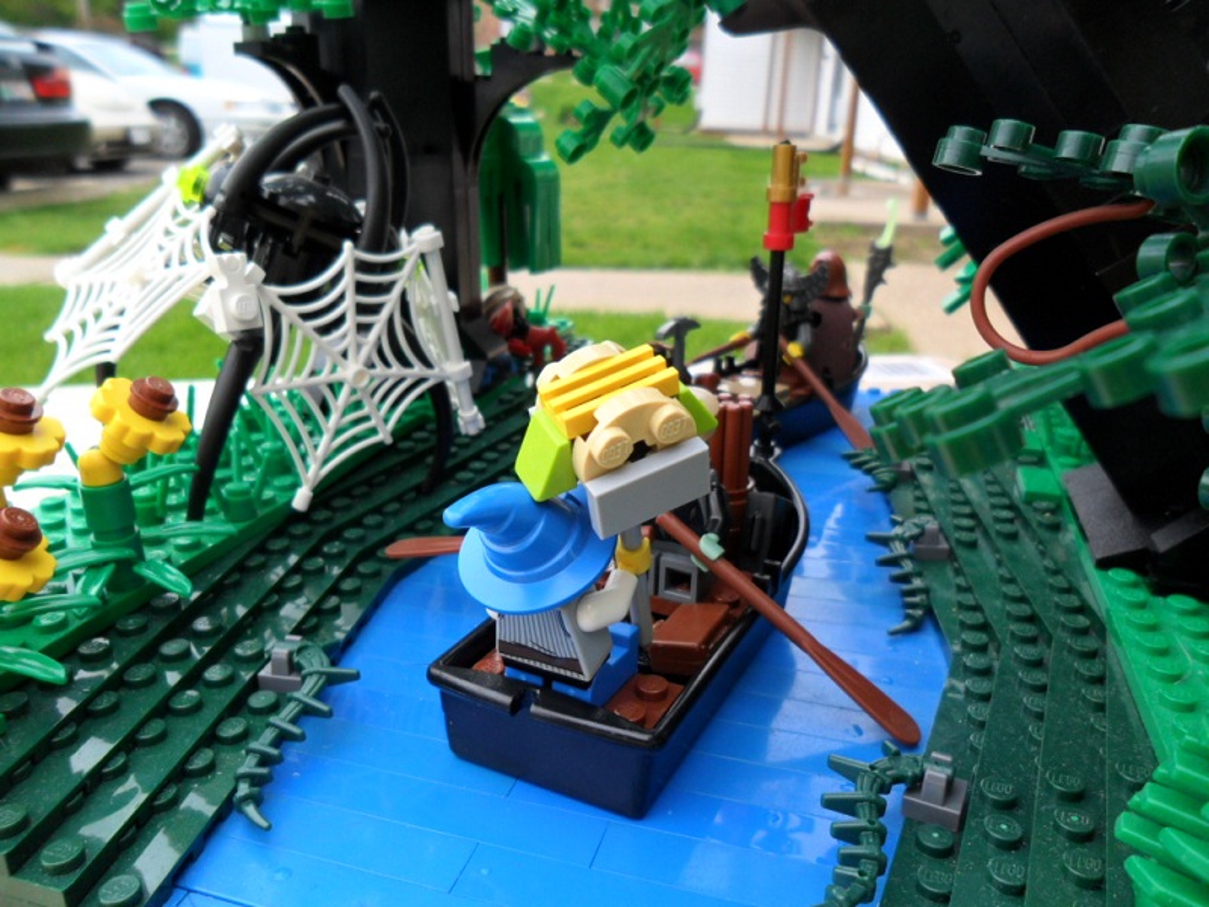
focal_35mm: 27
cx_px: 604
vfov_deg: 51.4
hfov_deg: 65.3
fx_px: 943
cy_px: 454
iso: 100
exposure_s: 1/180
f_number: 3.5
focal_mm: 4.9
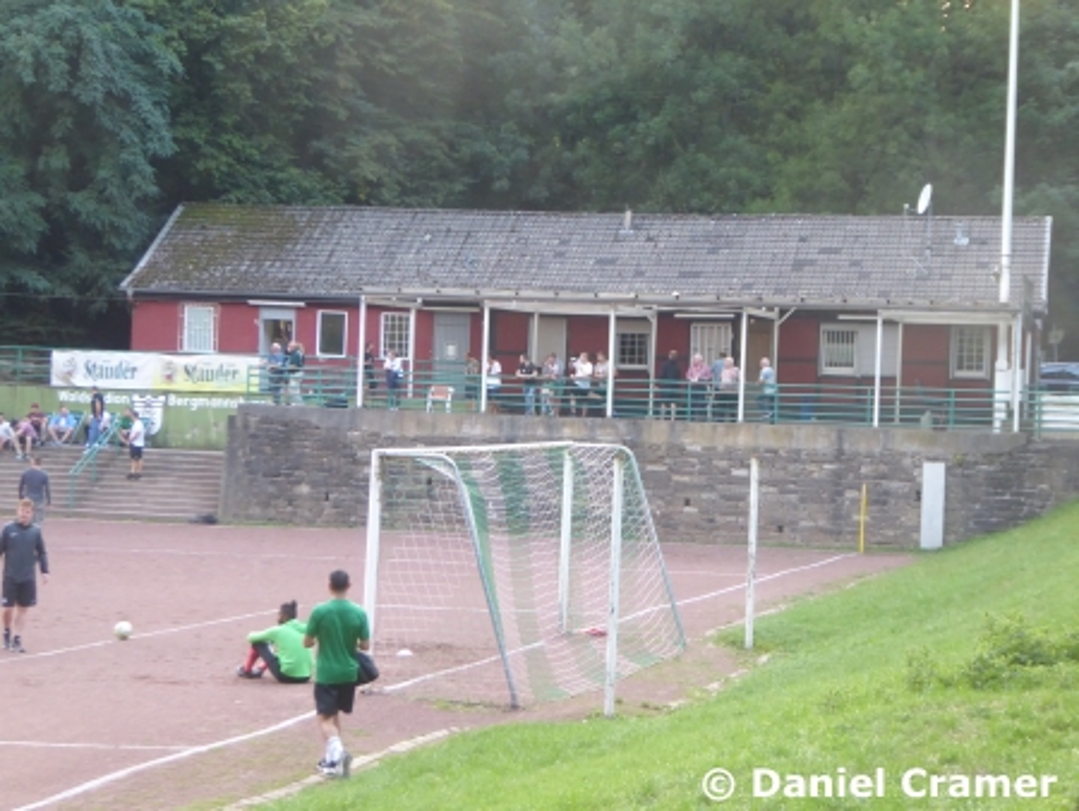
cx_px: 540
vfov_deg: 18.7
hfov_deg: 24.7
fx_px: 2464
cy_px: 406
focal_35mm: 79
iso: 400
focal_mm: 14.1
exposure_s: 1/50
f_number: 4.7
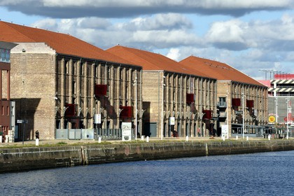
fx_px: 1633
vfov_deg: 6.9
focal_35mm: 200
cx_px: 147
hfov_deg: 10.3
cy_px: 98
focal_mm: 200
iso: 200
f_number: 11
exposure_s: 1/320
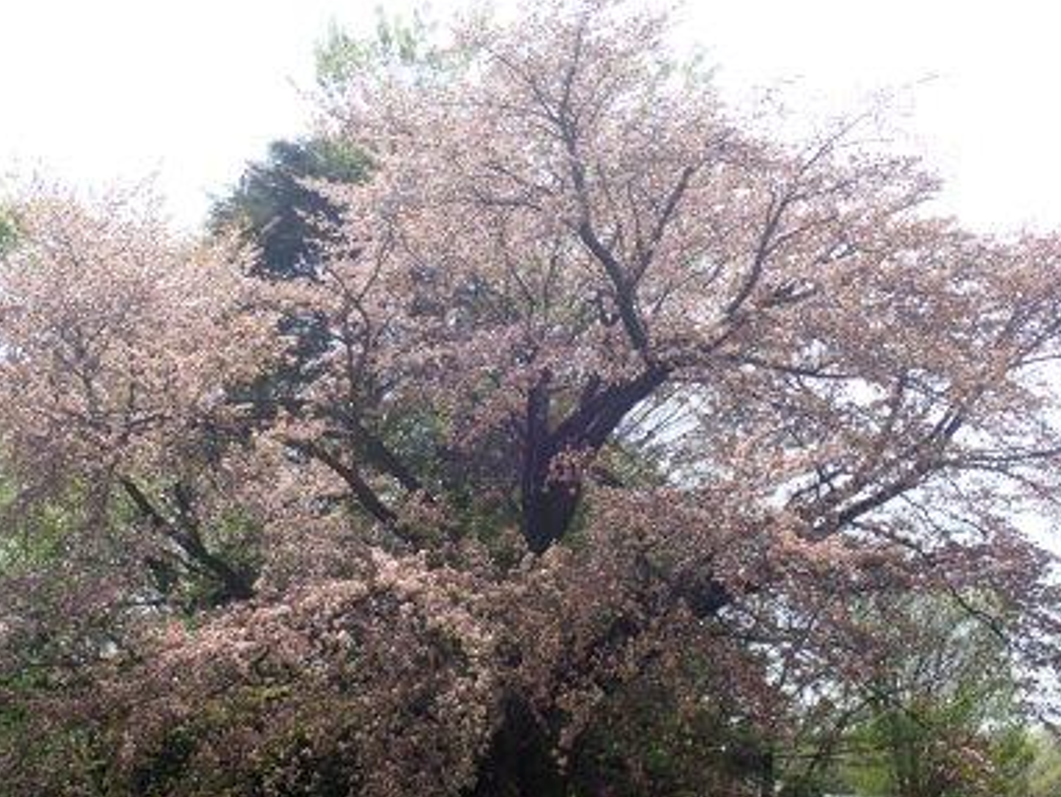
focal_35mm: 68
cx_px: 517
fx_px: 2086
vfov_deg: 21.6
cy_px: 378
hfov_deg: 28.5
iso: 100
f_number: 5
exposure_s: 1/320
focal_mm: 10.35
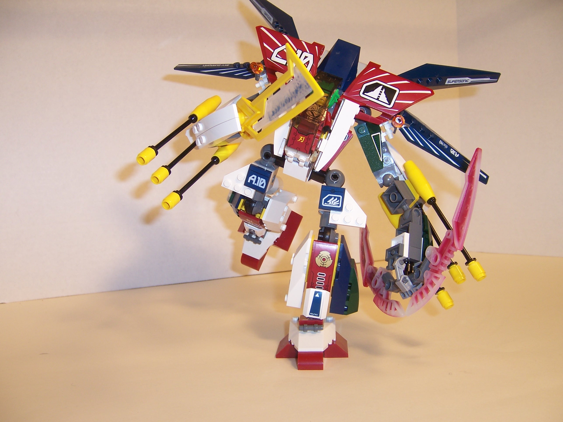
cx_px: 282
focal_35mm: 36
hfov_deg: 51.4
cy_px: 211
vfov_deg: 39.7
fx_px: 586
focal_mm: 6.2
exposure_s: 1/200
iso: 80
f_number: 2.8
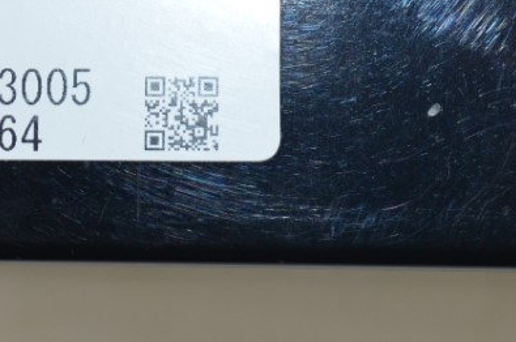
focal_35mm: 176
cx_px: 250
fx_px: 2519
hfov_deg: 11.7
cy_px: 91
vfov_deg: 7.8
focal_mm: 40
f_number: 5.3
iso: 500
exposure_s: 1/60
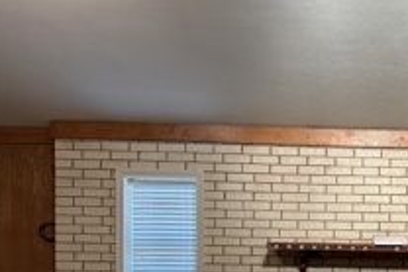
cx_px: 379
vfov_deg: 26.8
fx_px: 544
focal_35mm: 48
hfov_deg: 37.9
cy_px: 260
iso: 250
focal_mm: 6.86
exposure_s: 1/60
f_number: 1.78
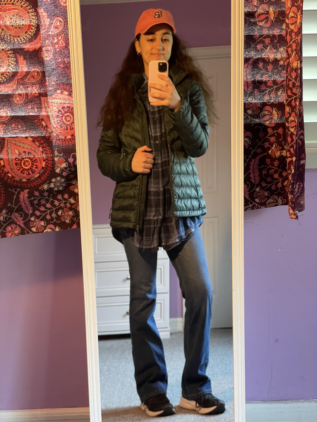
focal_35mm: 52
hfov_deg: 28.0
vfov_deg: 36.8
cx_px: 158
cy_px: 211
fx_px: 635
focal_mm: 6
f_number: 2
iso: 640
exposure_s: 1/60
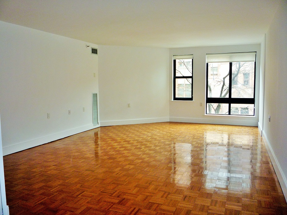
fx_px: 249
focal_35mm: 30
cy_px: 108
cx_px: 144
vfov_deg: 46.8
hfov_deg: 60.0
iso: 125
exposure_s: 1/30
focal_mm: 5.2
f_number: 3.3
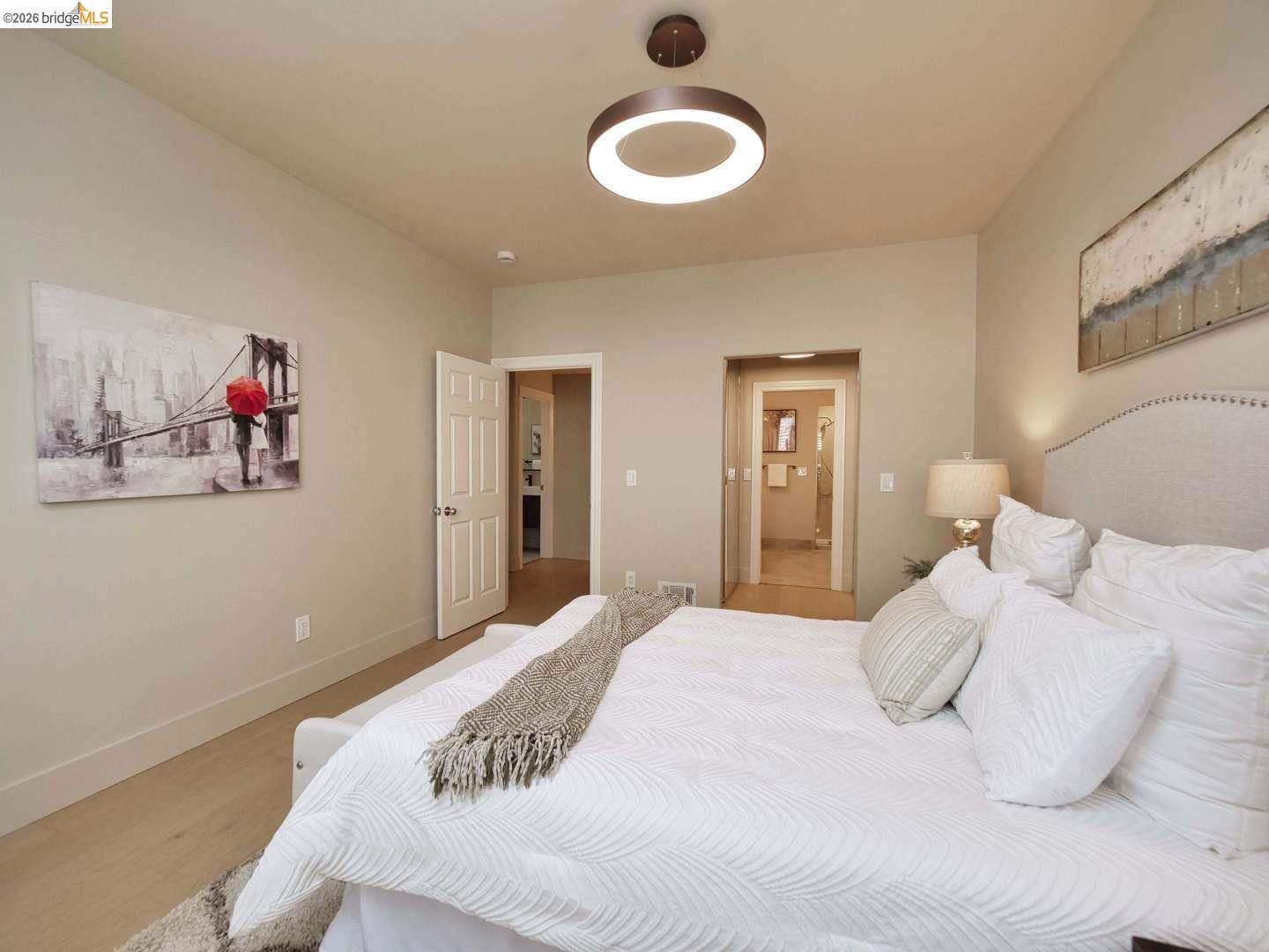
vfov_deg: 85.7
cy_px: 476
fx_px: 513
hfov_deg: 102.1
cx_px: 634
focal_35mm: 14
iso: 800
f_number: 4.5
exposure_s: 1/160
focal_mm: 7
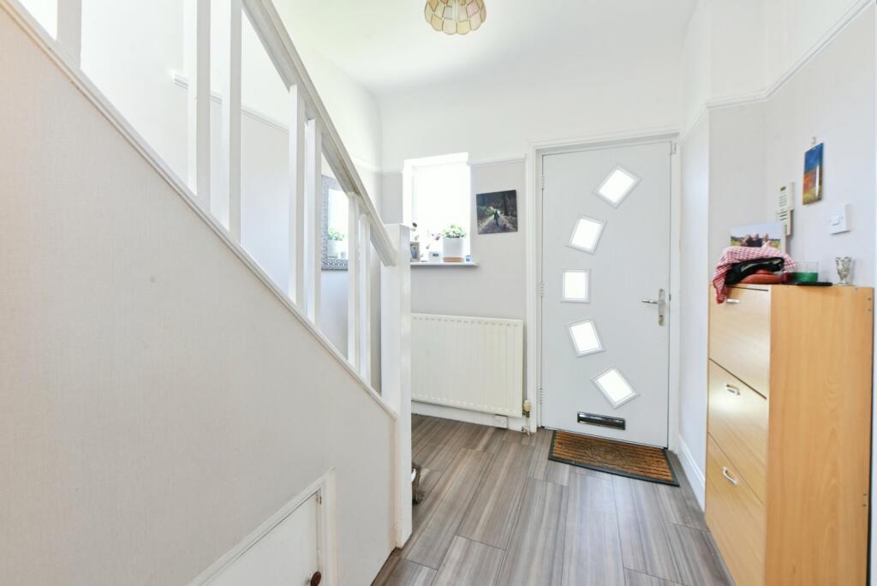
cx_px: 438
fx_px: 341
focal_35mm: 14
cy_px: 293
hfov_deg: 104.2
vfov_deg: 81.3
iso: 1400
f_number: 10
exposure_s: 1/15
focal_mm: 14
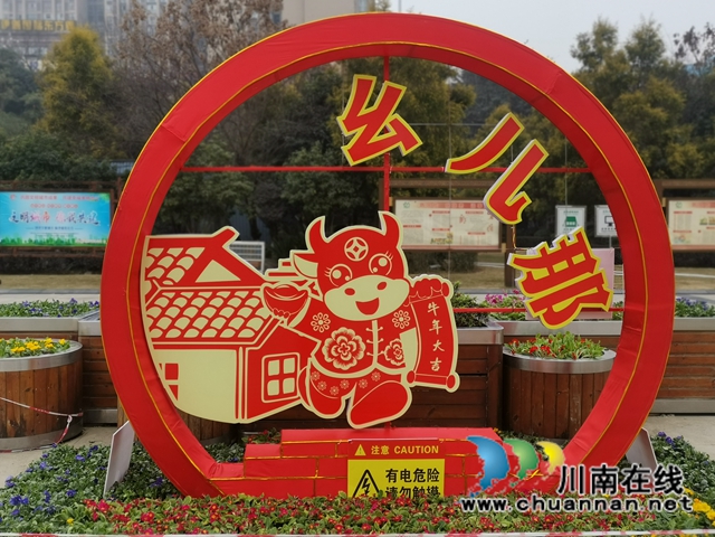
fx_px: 785
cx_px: 358
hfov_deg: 49.0
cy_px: 268
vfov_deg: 37.7
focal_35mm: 38
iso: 50
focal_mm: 4.75
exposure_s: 1/299
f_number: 4
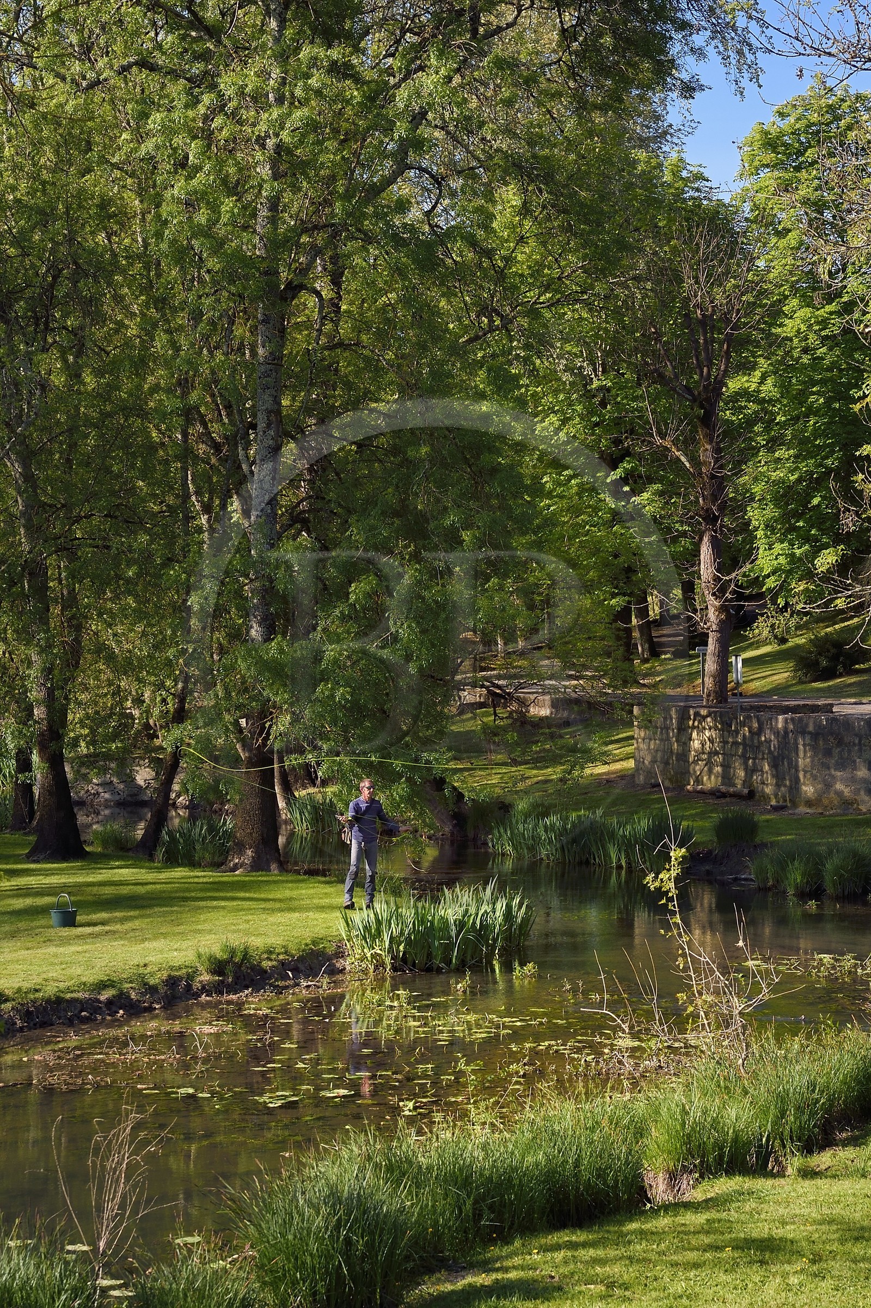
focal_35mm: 70
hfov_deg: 19.5
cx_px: 436
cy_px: 654
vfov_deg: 28.8
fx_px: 2541
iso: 200
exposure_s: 1/320
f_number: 9
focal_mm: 70
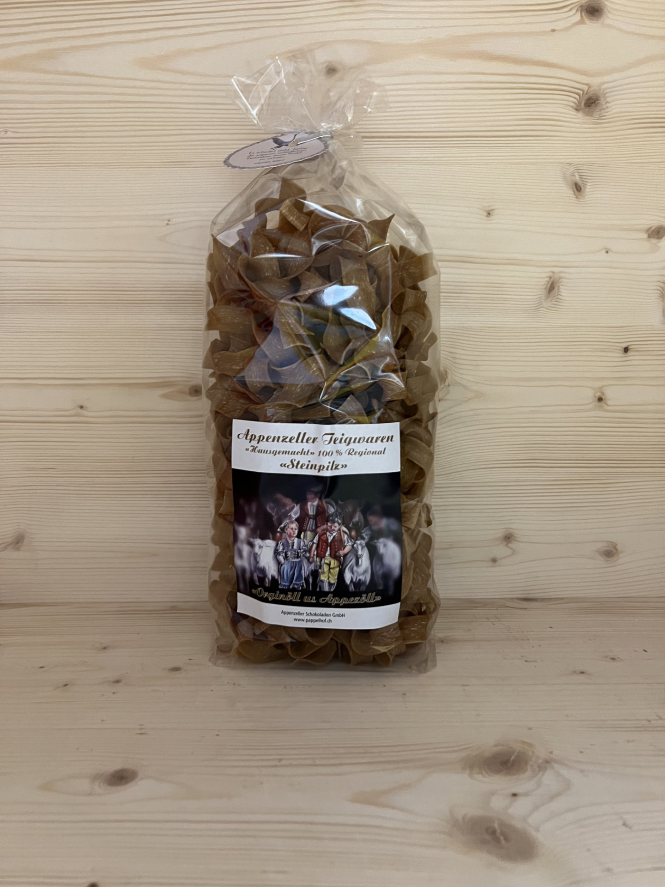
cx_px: 332
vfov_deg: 67.3
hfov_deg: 53.1
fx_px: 666
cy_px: 444
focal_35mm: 26
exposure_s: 1/33
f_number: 1.5
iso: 500
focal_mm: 5.7
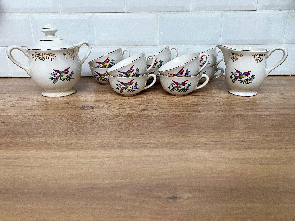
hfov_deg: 67.3
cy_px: 110
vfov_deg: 53.1
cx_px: 148
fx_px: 222
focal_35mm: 26
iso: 125
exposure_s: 1/50
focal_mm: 4.25
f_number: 1.8
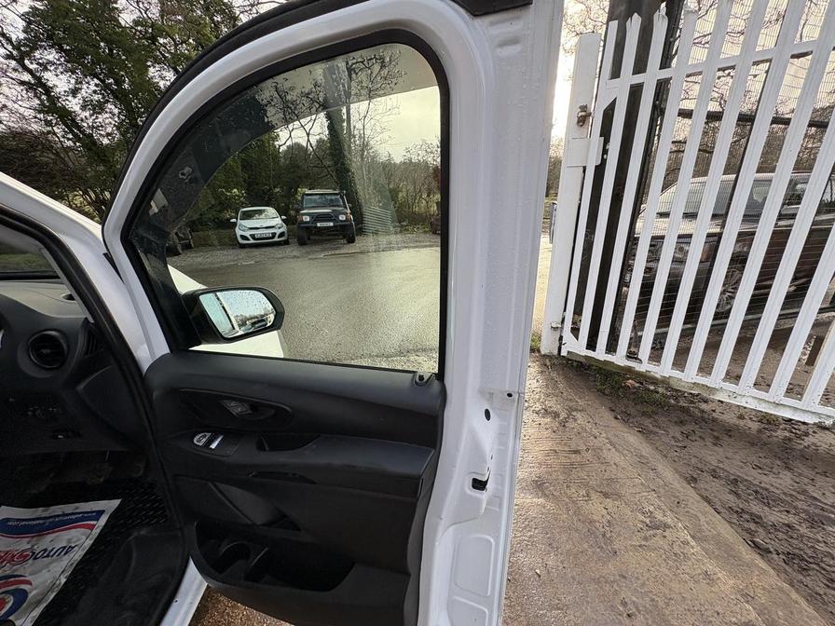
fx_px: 338
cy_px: 313
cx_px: 418
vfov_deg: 85.7
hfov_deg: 102.1
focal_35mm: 14
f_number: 2.2
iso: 40
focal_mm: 2.22
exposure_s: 1/294
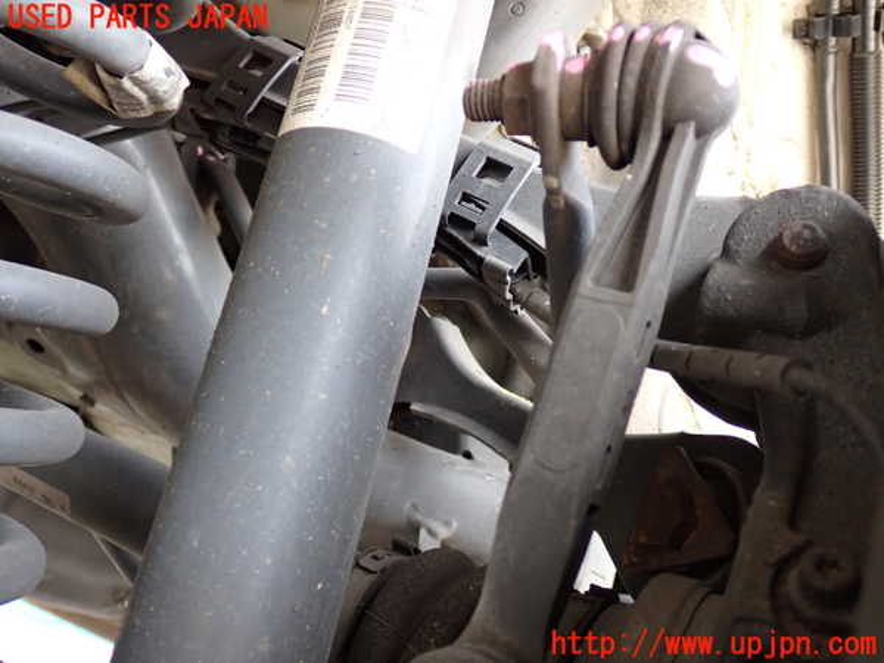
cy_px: 332
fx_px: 970
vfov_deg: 37.7
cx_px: 442
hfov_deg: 49.0
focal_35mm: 38
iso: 400
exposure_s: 1/40
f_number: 2.7
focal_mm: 6.83
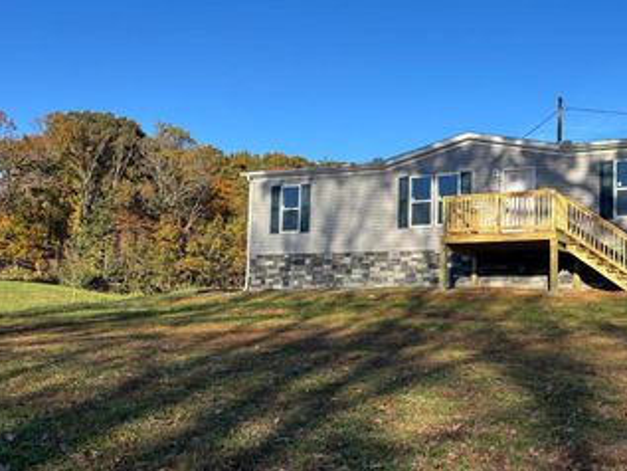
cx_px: 431
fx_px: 743
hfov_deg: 44.9
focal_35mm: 41
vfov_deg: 35.1
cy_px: 256
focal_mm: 5.96
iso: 50
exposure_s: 1/1912
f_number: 1.6
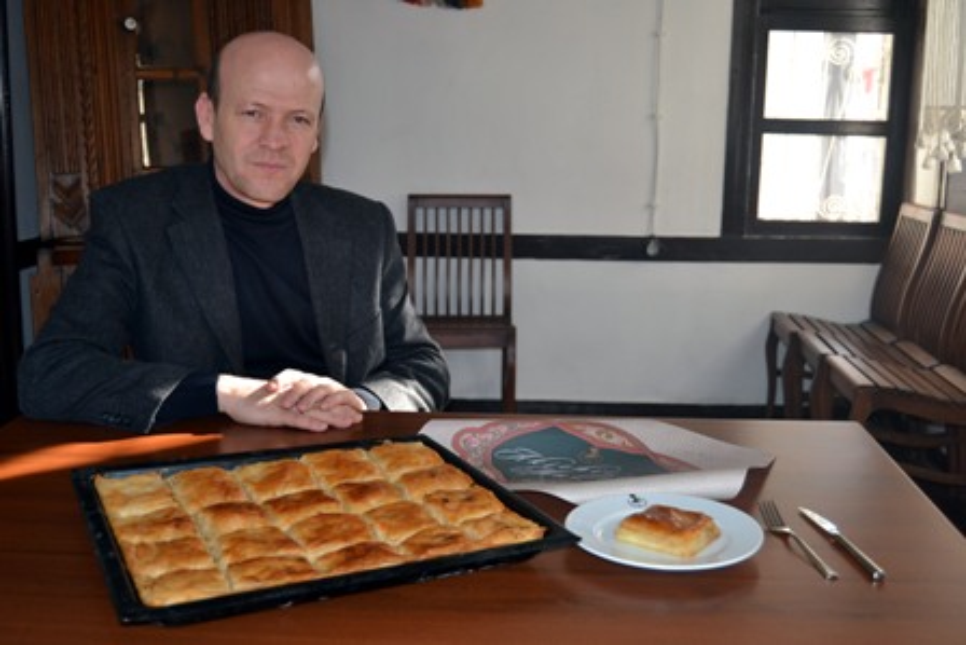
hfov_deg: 49.5
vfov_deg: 34.2
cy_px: 322
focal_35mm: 39
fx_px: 1047
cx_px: 483
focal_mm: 26
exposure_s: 1/125
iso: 280
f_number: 4
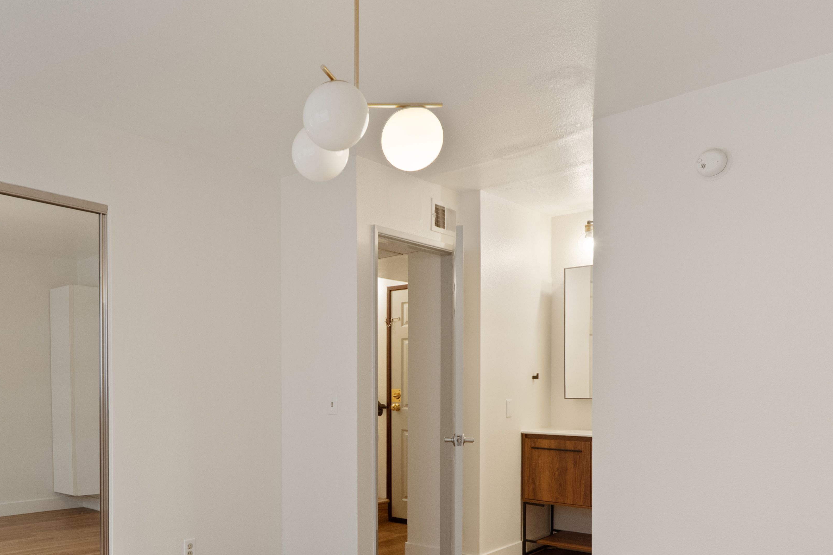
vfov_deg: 42.7
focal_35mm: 30
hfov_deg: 60.6
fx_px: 694
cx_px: 283
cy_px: 388
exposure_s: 1/5
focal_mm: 16
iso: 1000
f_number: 8
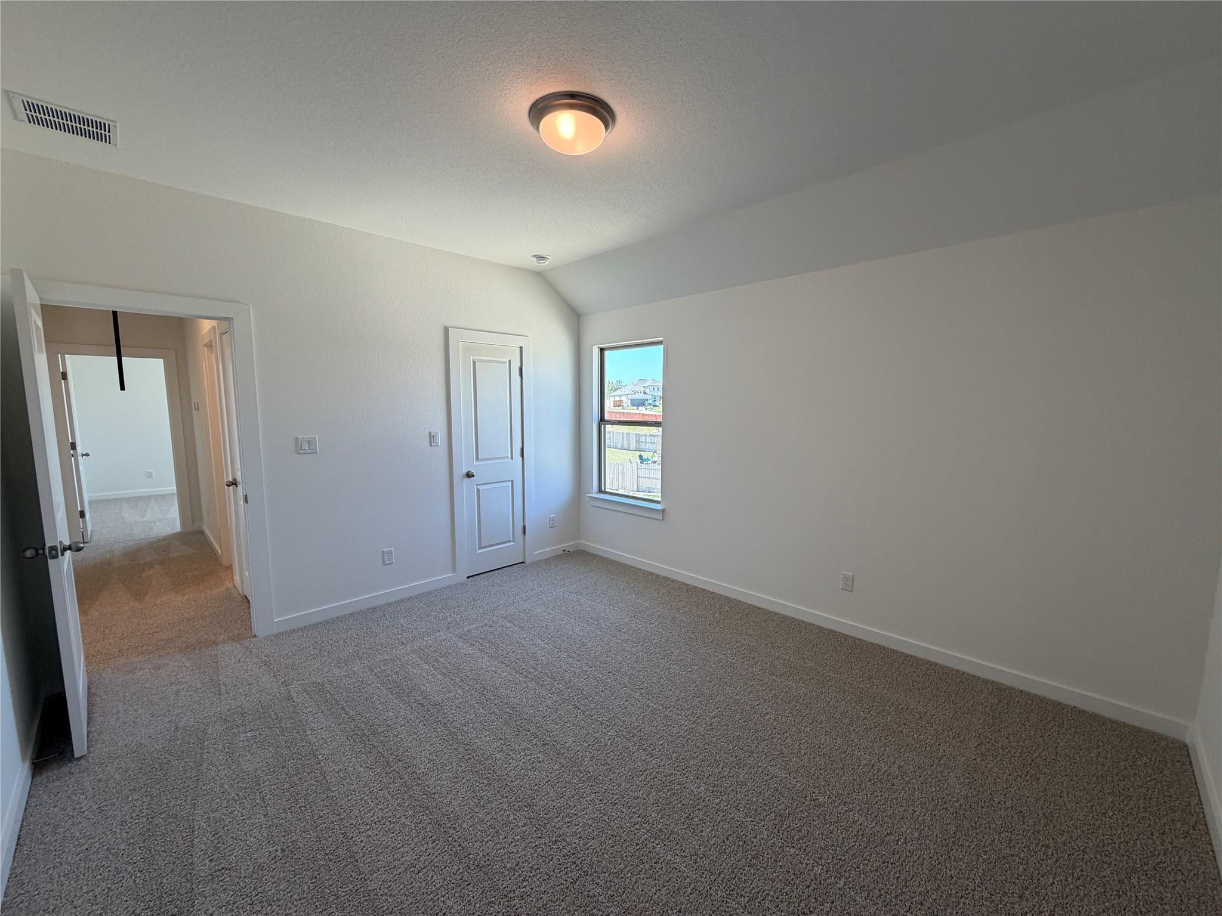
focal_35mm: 14
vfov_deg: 85.7
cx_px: 611
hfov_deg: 102.1
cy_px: 458
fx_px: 494
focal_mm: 2.22
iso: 100
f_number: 2.2
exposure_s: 1/121
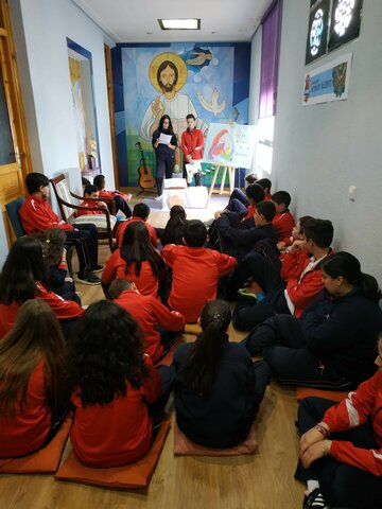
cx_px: 191
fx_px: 353
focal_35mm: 24
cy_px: 254
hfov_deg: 56.8
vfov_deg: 71.6
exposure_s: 1/20
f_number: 1.9
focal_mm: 3.94
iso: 500
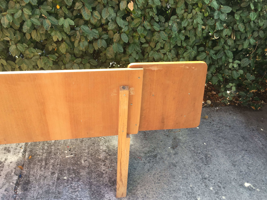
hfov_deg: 60.0
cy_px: 101
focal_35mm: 30
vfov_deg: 46.8
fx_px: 231
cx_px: 130
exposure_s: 1/222
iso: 25
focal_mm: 4.15
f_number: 2.2
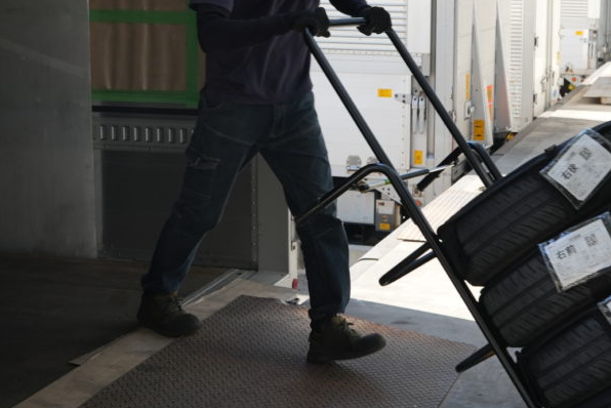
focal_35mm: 67
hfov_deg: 29.9
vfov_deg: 20.1
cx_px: 391
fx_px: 1138
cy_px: 81
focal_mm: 26.6
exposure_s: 1/160
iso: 200
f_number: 4.5
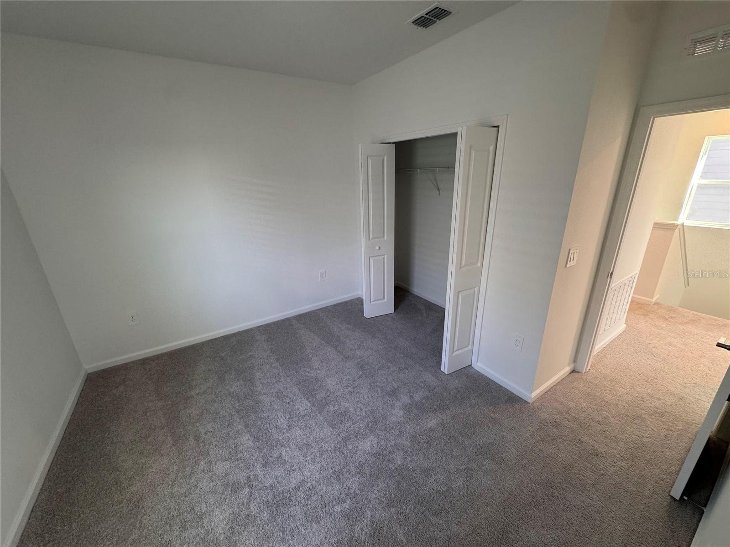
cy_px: 274
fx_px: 295
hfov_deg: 102.1
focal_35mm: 14
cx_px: 365
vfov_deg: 85.7
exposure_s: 1/60
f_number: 2.2
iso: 200
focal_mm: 2.22
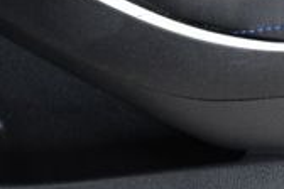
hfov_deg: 7.2
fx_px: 2248
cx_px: 176
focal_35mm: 285
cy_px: -69
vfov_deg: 4.8
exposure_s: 1/160
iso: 2500
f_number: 6.3
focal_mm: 50
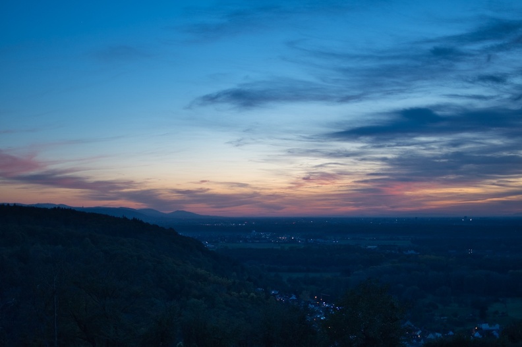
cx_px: 261
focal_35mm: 52
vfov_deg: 26.0
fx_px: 754
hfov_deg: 38.2
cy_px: 174
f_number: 1.8
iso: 320
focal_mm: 35
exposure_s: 1/160
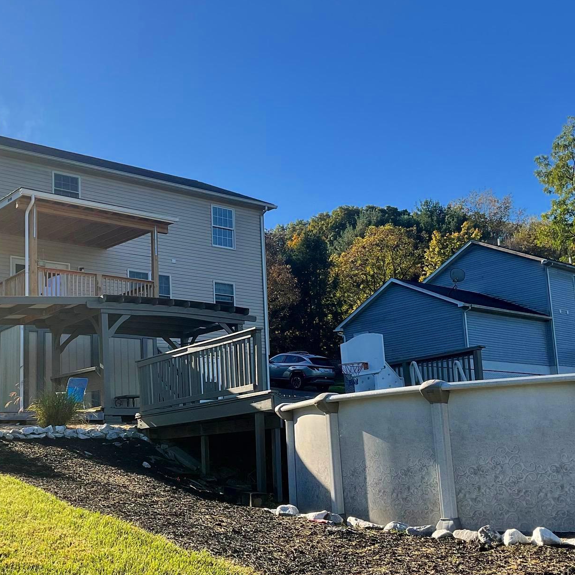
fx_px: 808
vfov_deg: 39.1
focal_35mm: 43
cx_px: 236
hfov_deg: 39.0
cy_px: 329
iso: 16
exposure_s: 1/1168
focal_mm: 3
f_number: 1.8
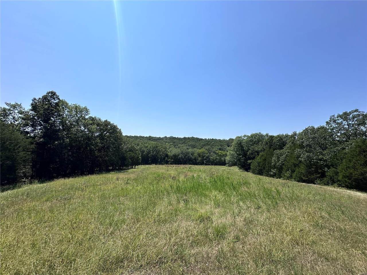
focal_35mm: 14
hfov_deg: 102.1
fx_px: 148
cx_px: 184
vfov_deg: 85.7
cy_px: 138
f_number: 2.2
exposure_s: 1/2882
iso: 50
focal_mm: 2.22
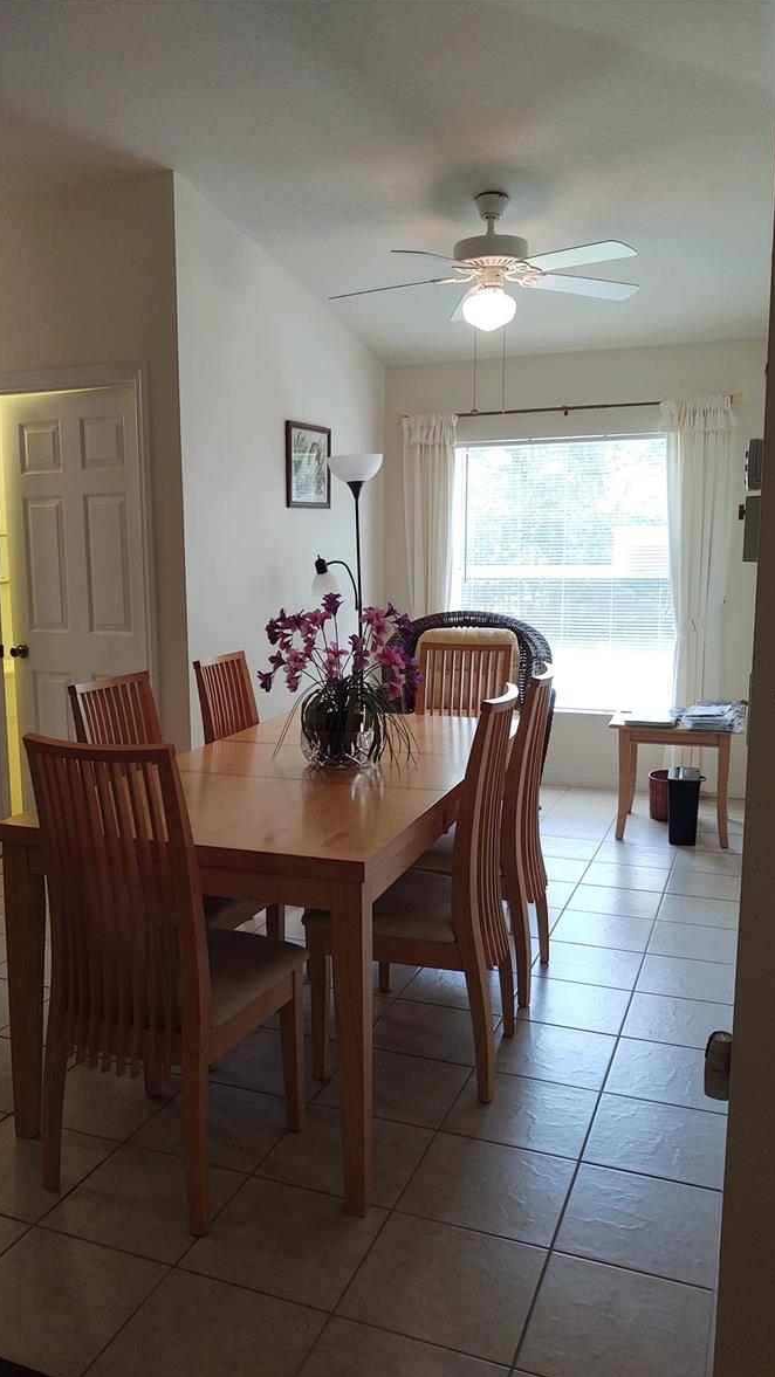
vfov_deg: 64.3
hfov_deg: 38.8
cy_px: 697
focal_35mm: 30
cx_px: 314
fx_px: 1096
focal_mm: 4.75
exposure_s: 1/103
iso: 100
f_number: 1.7
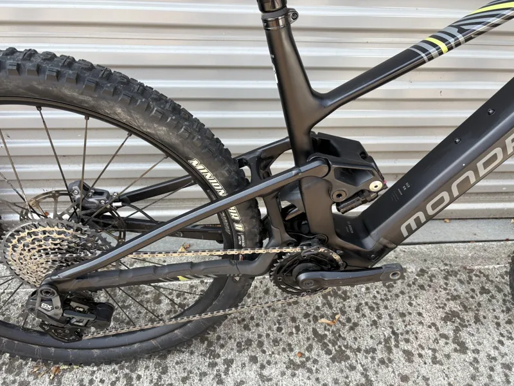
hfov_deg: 67.3
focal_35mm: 26
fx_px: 386
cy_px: 193
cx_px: 257
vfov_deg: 53.1
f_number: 1.6
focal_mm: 5.96
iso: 40
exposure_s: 1/280
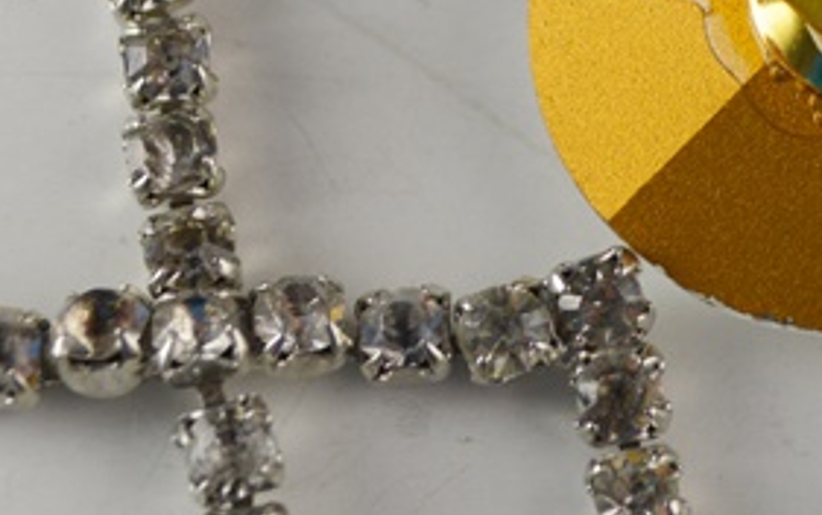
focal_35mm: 186
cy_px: -91
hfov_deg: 11.1
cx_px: 845
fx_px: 4169
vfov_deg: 7.0
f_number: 5.6
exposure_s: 1/125
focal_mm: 38
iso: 200
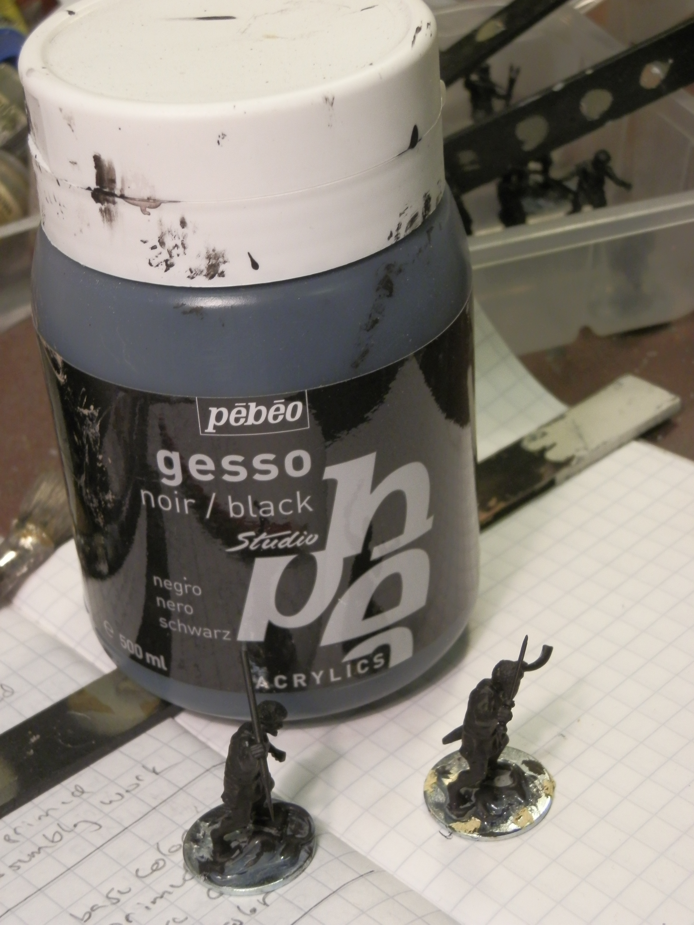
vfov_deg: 31.7
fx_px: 1631
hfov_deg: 24.0
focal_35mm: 61
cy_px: 462
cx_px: 347
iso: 200
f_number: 3.7
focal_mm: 10.99
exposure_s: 1/25
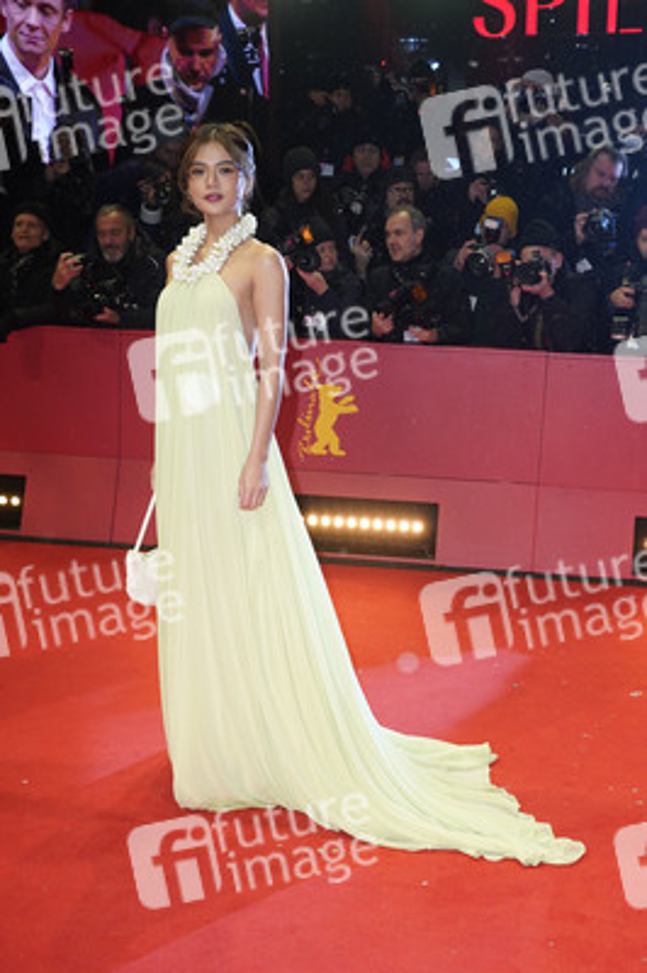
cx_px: 324
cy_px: 486
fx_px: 999
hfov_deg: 35.9
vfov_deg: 51.9
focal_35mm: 37
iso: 800
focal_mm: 37
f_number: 5.6
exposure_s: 1/160
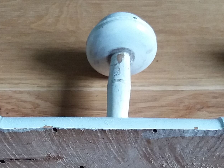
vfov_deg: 15.8
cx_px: 95
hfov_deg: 21.3
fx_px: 595
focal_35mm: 92
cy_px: 162
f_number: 1.9
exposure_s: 1/33
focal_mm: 3.7
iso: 160
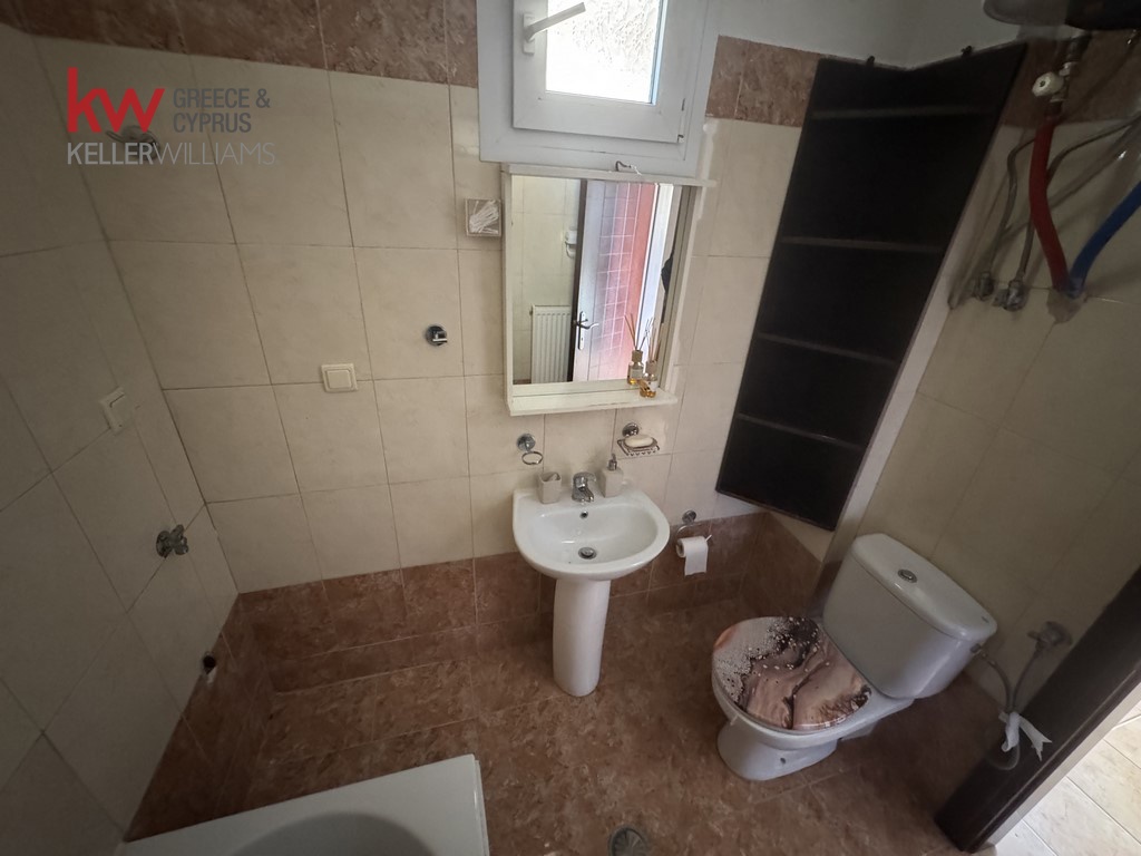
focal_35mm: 14
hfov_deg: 102.1
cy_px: 428
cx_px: 570
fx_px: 461
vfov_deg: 85.7
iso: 1250
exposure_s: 1/44
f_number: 2.2
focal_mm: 2.22
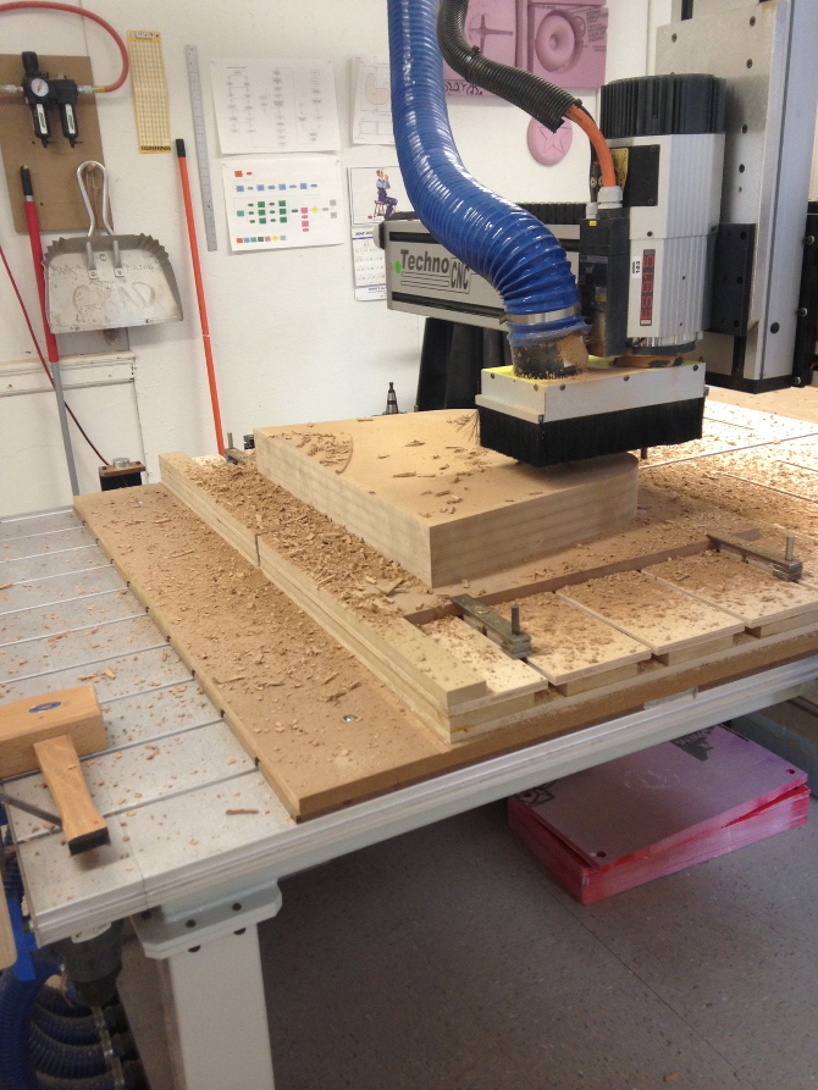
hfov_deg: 43.0
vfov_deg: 55.3
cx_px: 409
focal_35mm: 33
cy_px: 545
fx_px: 1040
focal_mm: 4.13
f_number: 2.4
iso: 125
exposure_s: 1/20
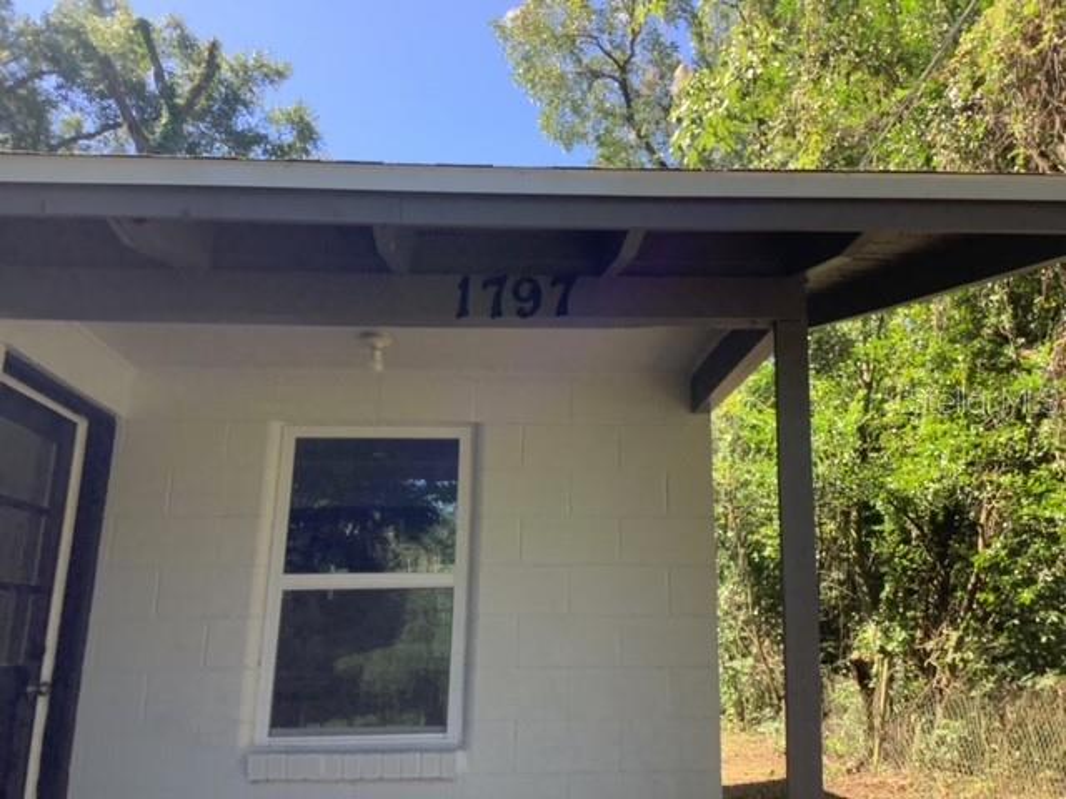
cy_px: 400
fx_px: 955
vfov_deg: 45.4
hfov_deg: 58.4
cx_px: 533
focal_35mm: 31
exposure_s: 1/152
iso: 25
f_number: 2.4
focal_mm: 3.3
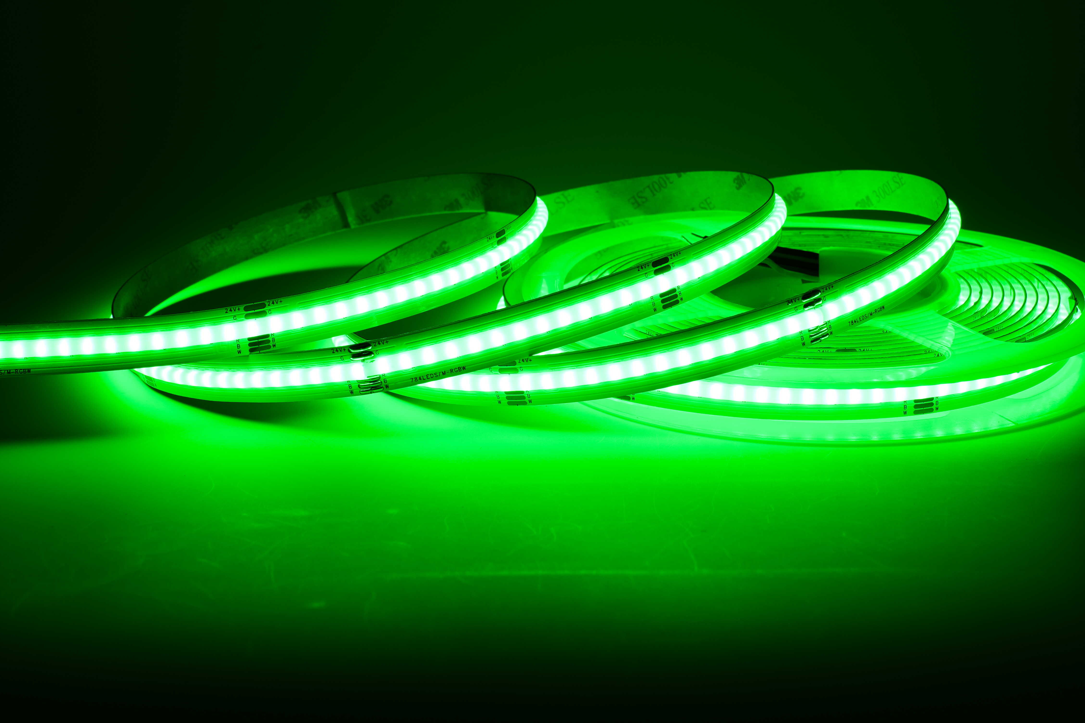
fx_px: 1627
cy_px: 272
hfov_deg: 36.8
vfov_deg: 25.0
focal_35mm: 54
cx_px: 595
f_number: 16
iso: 64
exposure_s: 1/25
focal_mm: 41
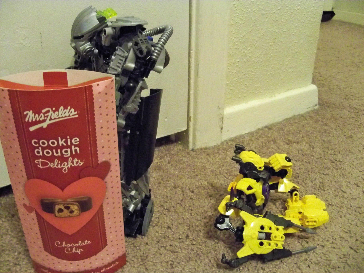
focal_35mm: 35
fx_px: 368
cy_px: 136
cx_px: 182
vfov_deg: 40.7
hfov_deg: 52.6
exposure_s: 1/8
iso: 1600
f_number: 3.5
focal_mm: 6.2
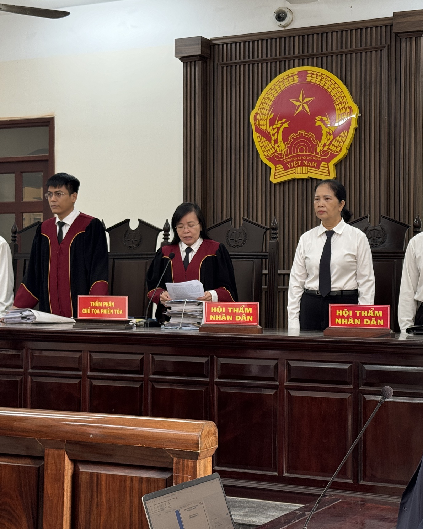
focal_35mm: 63
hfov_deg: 24.2
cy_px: 263
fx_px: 986
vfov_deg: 30.0
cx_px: 256
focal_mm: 6.76
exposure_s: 1/68
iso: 100
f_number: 1.78
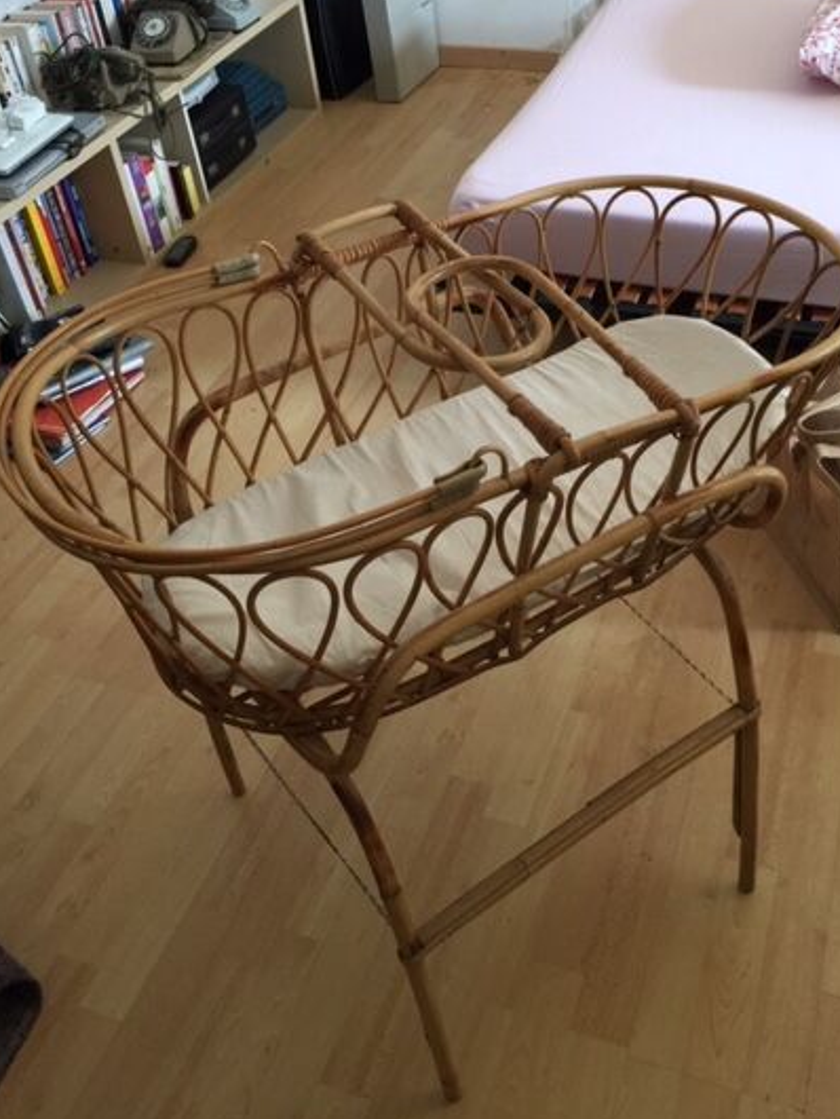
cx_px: 462
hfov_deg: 40.7
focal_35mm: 35
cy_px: 456
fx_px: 1132
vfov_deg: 52.3
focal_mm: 4.15
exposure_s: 1/33
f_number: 2.2
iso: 50
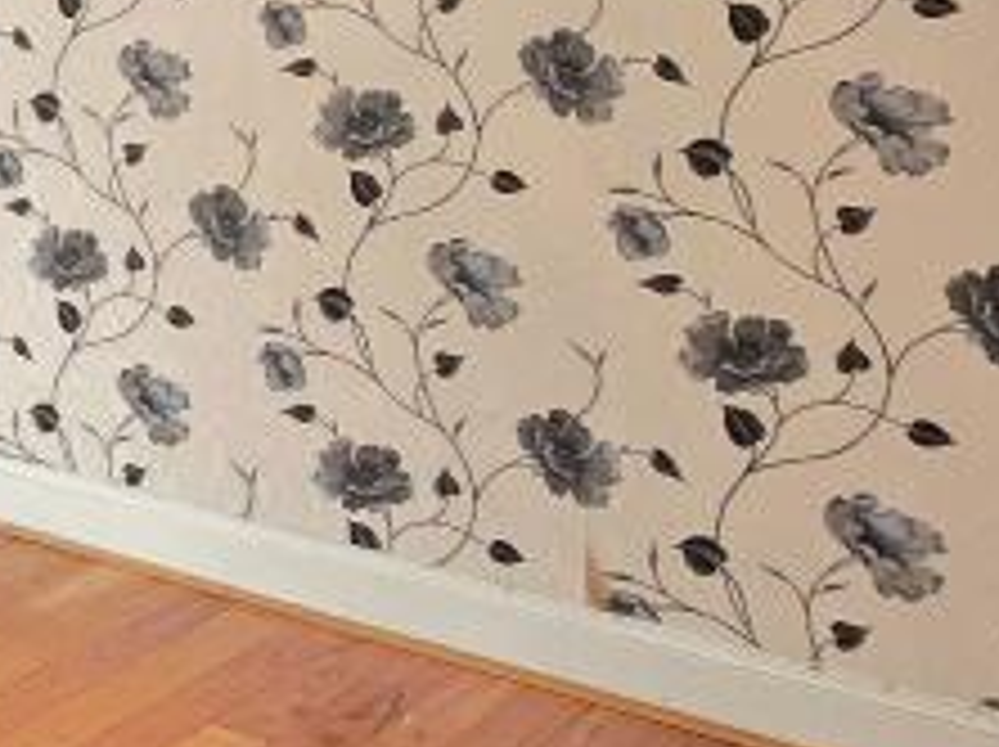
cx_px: -562
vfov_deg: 23.0
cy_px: -63
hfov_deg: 24.1
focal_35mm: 60
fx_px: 1730
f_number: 2.2
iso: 400
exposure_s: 1/50
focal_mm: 2.2
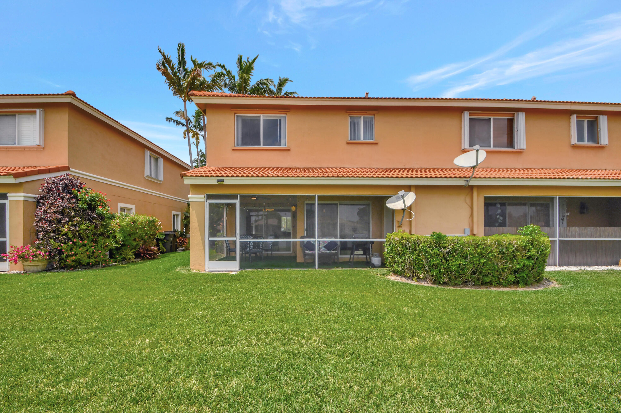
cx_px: 310
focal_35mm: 15
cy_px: 206
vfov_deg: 77.3
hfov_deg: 100.4
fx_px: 259
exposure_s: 1/1250
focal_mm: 10
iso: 400
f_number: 8
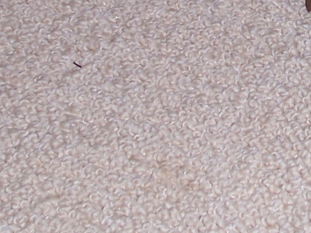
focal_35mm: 191
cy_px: -154
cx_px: 398
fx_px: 1716
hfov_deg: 10.2
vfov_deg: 7.6
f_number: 3.4
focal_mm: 8.6
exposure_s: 1/60
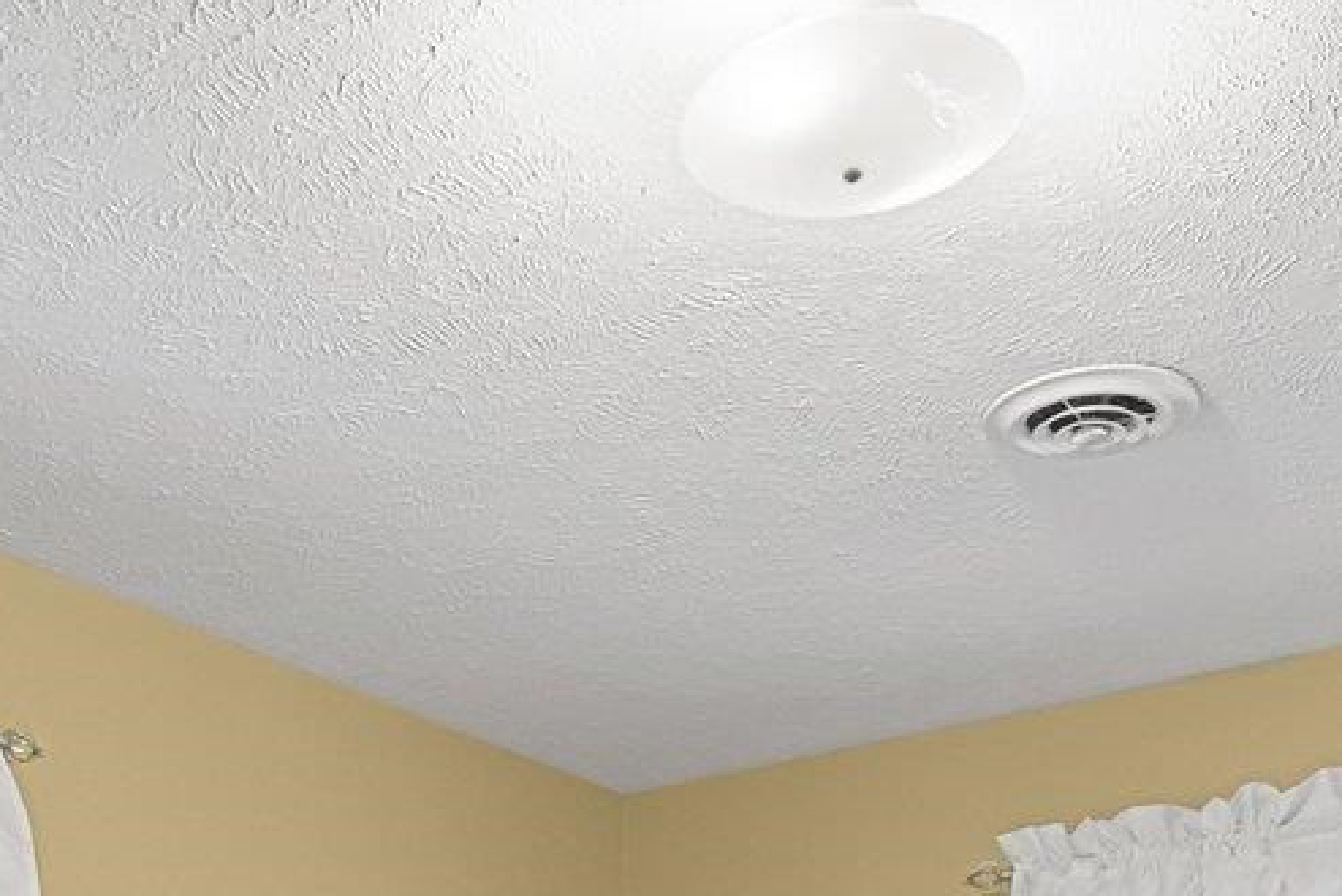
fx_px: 2163
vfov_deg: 19.6
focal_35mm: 58
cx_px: 315
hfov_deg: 33.7
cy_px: 1428
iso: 2500
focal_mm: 14
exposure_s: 1/80
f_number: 3.5
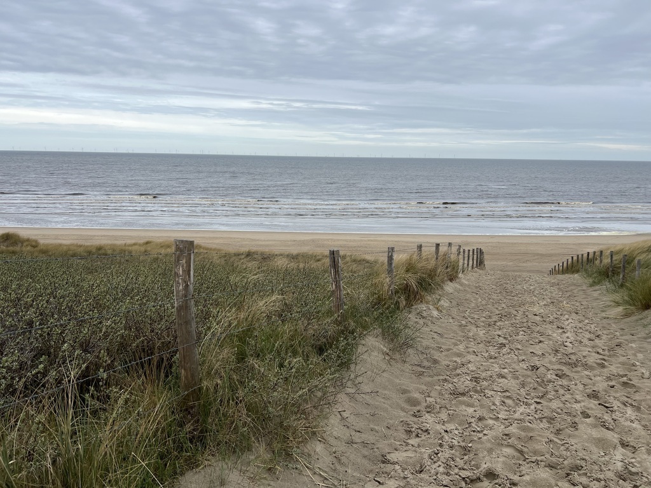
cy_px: 244
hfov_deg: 67.3
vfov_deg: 53.1
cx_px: 326
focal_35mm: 26
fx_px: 489
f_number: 1.5
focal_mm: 5.7
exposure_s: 1/2571
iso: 50
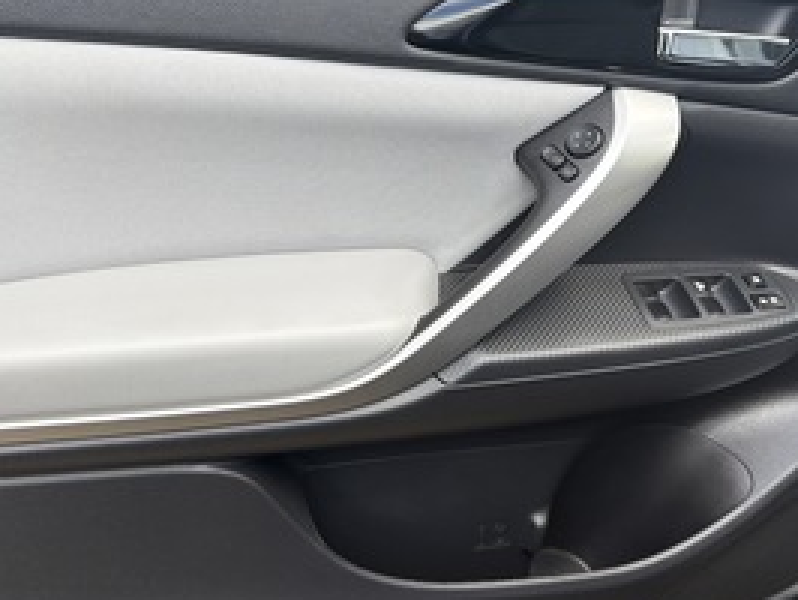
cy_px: 250
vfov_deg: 35.1
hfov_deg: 45.7
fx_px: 946
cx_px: 429
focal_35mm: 41
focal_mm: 5.96
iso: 40
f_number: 1.6
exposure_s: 1/207
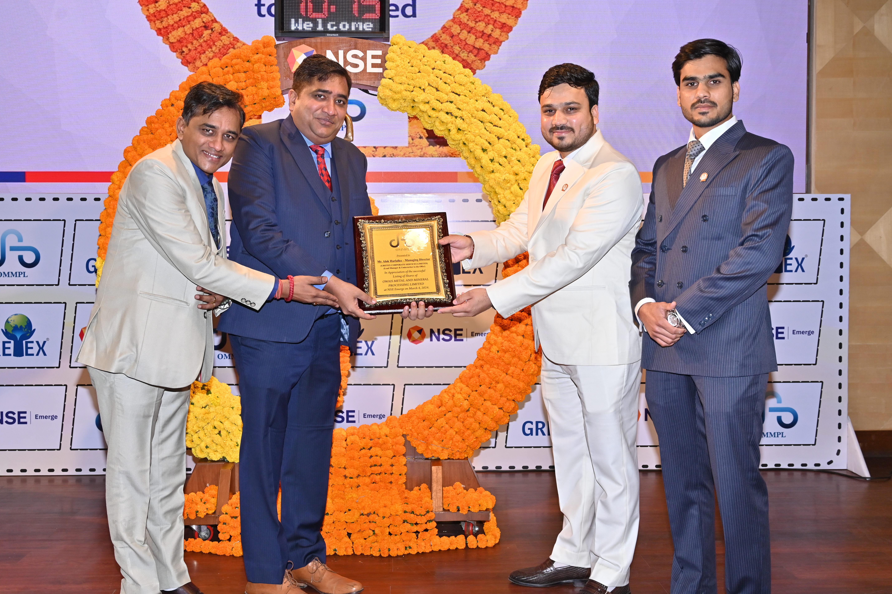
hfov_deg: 47.4
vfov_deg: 32.6
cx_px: 440
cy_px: 295
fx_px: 1015
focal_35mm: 41
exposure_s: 1/160
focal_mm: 39
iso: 400
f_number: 5.6
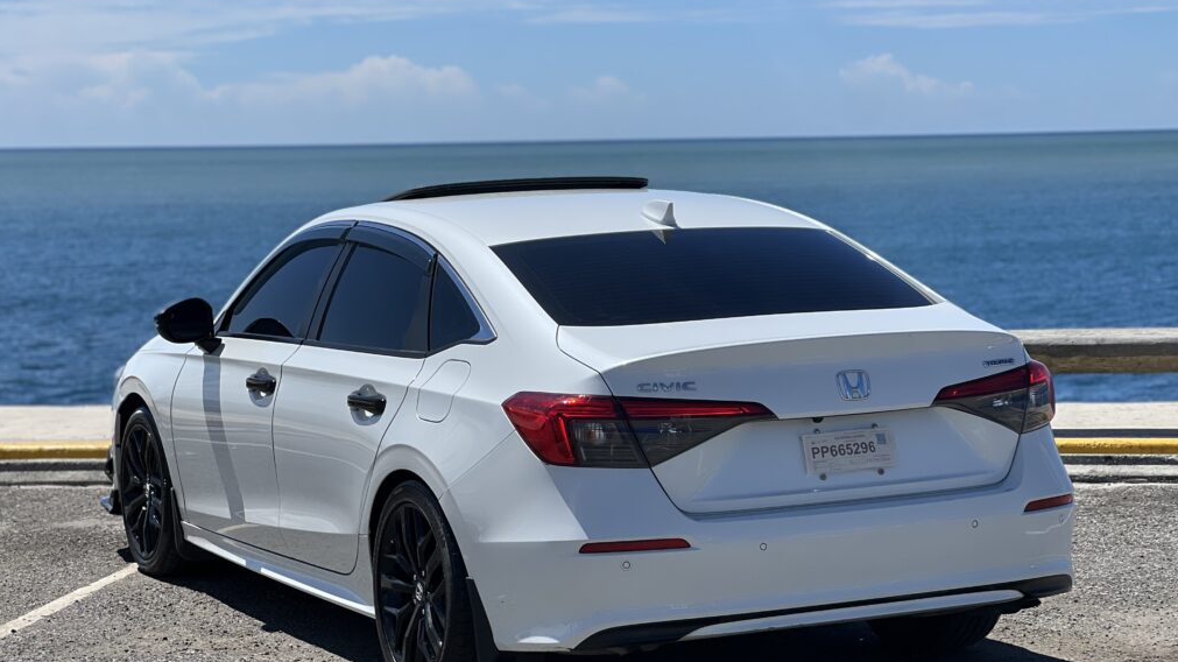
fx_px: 2654
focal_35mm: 85
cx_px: 592
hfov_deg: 25.0
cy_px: 394
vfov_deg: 14.2
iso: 32
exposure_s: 1/1096
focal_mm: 9
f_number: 2.8
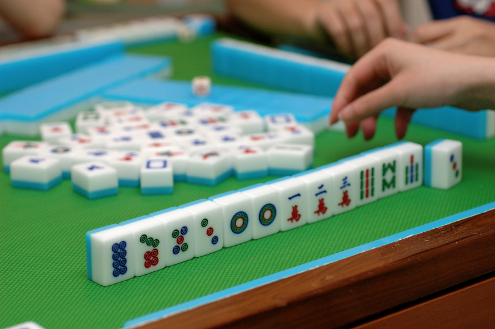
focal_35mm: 90
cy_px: 164
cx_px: 248
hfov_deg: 22.6
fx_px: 1236
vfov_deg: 15.2
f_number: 4
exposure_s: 1/60
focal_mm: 60
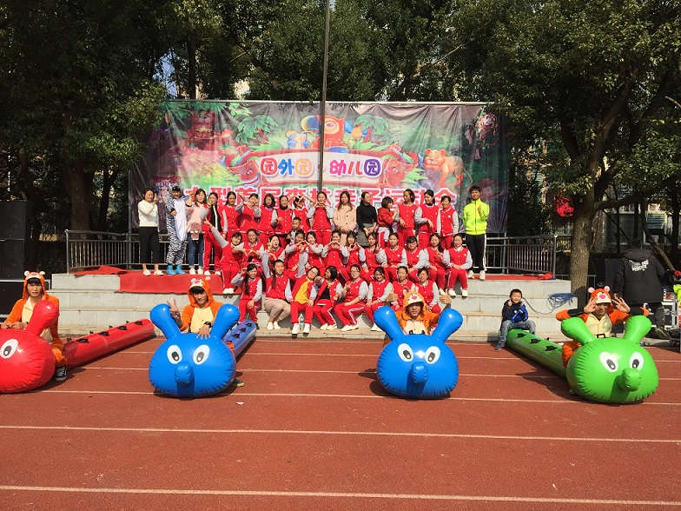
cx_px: 340
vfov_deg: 48.2
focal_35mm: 29
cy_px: 256
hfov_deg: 61.7
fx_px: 571
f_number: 2.2
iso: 32
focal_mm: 4.15
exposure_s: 1/2825
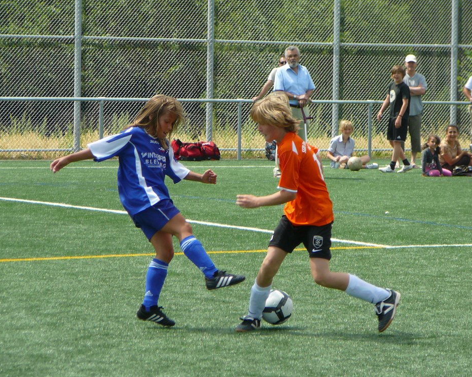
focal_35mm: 185
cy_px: 188
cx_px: 233
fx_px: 2584
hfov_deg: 10.4
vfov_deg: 8.4
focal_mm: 26.3
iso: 80
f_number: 4
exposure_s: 1/500
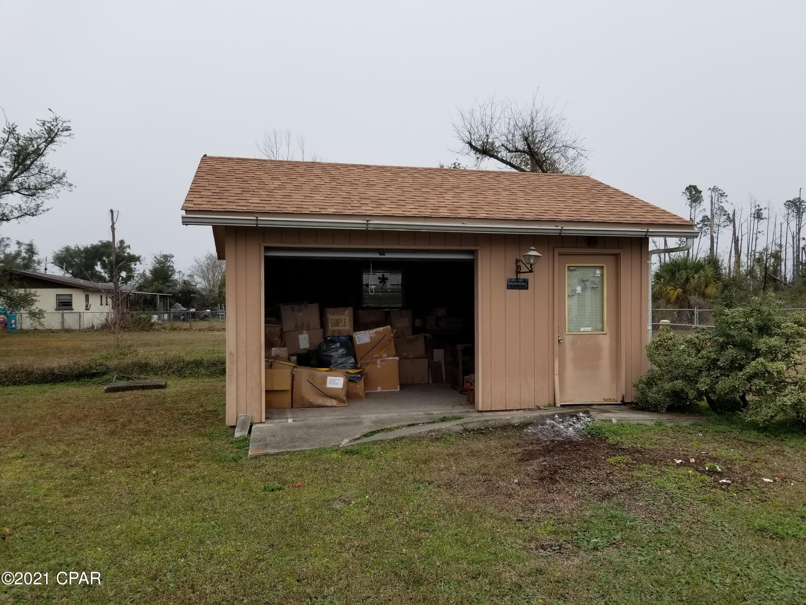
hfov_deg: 67.3
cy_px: 302
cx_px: 403
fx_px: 605
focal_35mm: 26
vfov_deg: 53.1
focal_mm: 4.25
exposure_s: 1/890
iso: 50
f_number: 1.7
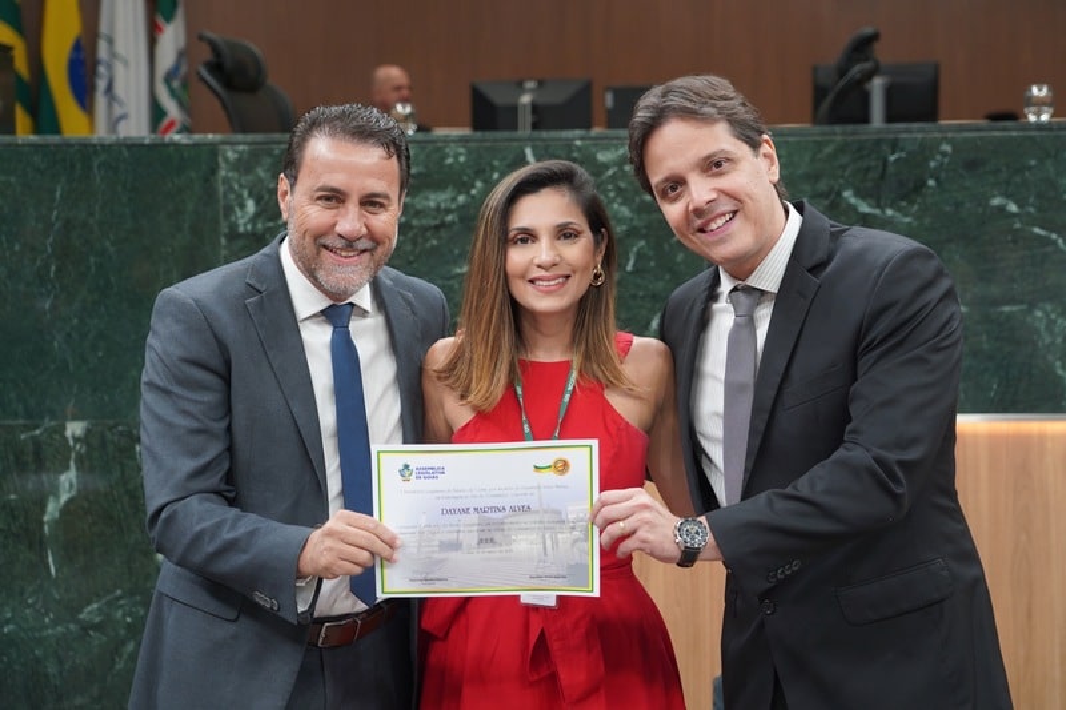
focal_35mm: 63
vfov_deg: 21.6
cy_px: 355
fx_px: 1865
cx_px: 533
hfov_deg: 31.9
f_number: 4
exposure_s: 1/160
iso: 800
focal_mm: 63
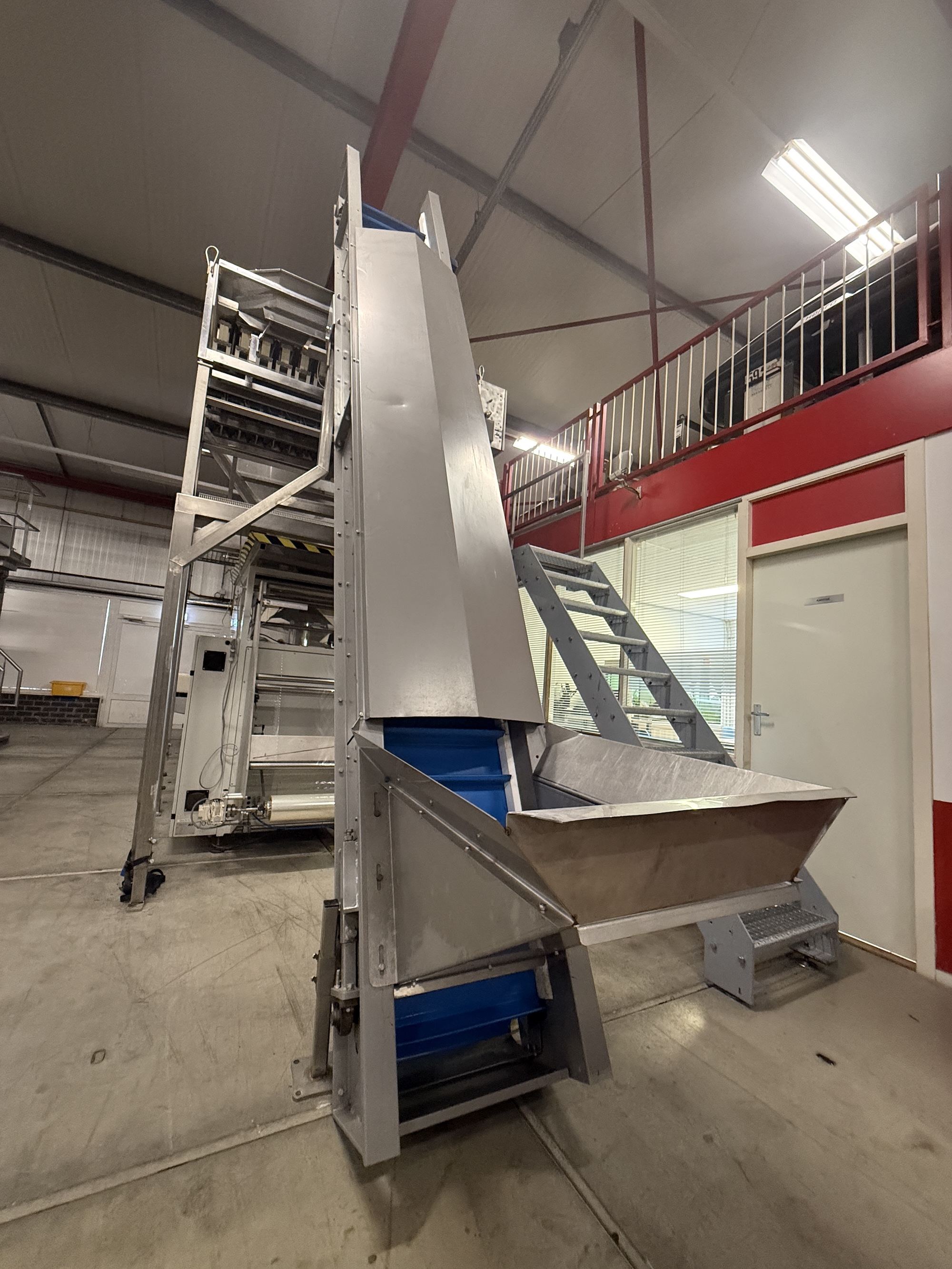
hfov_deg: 85.7
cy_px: 634
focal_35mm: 14
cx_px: 476
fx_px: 513
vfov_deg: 102.1
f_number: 2.2
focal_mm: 2.22
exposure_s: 1/50
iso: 640
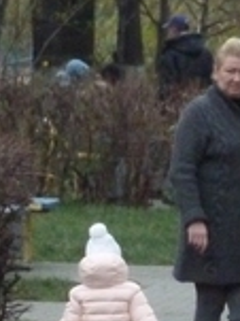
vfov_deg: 2.2
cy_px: 185
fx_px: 8415
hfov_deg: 1.6
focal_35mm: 909
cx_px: 265
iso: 800
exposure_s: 1/500
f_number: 4.9
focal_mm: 49.2
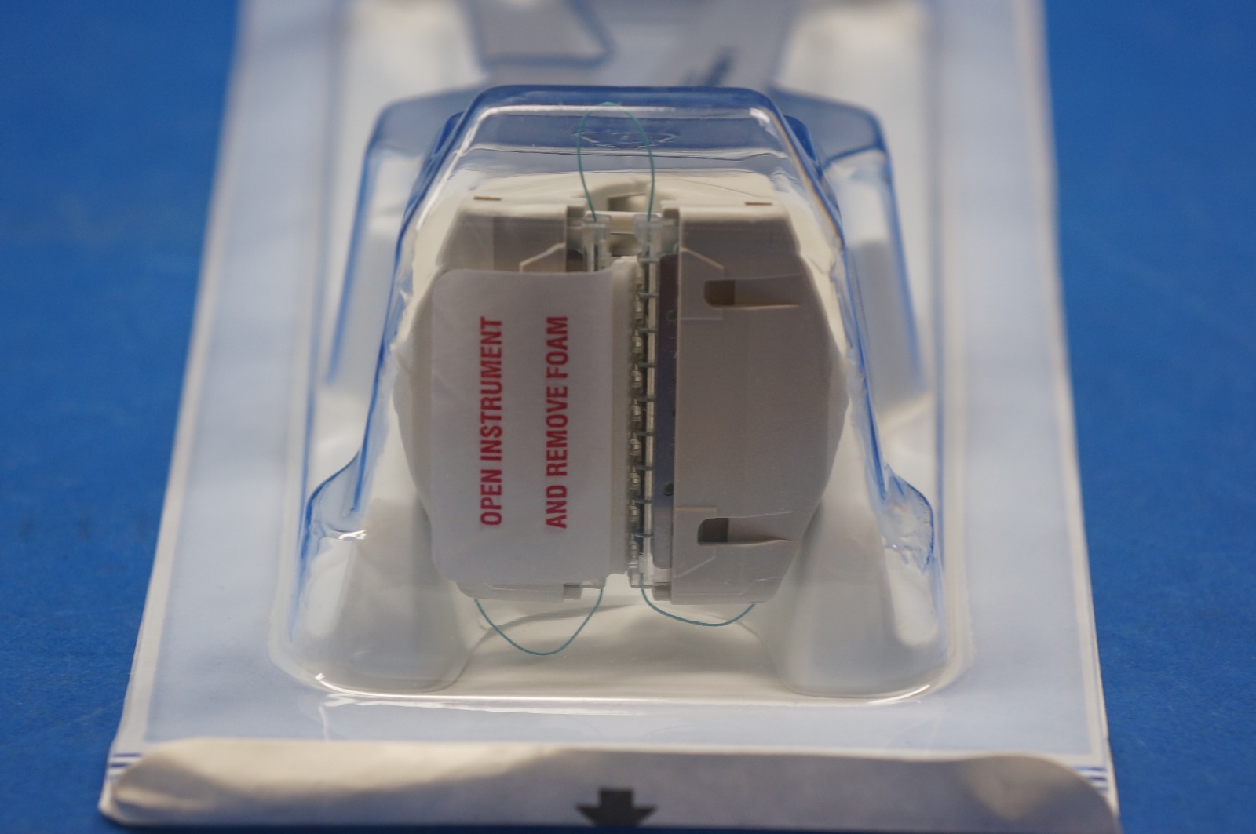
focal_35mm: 82
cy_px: 417
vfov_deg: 16.5
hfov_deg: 24.6
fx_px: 2875
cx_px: 628
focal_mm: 55
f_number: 5.6
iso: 400
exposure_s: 1/100
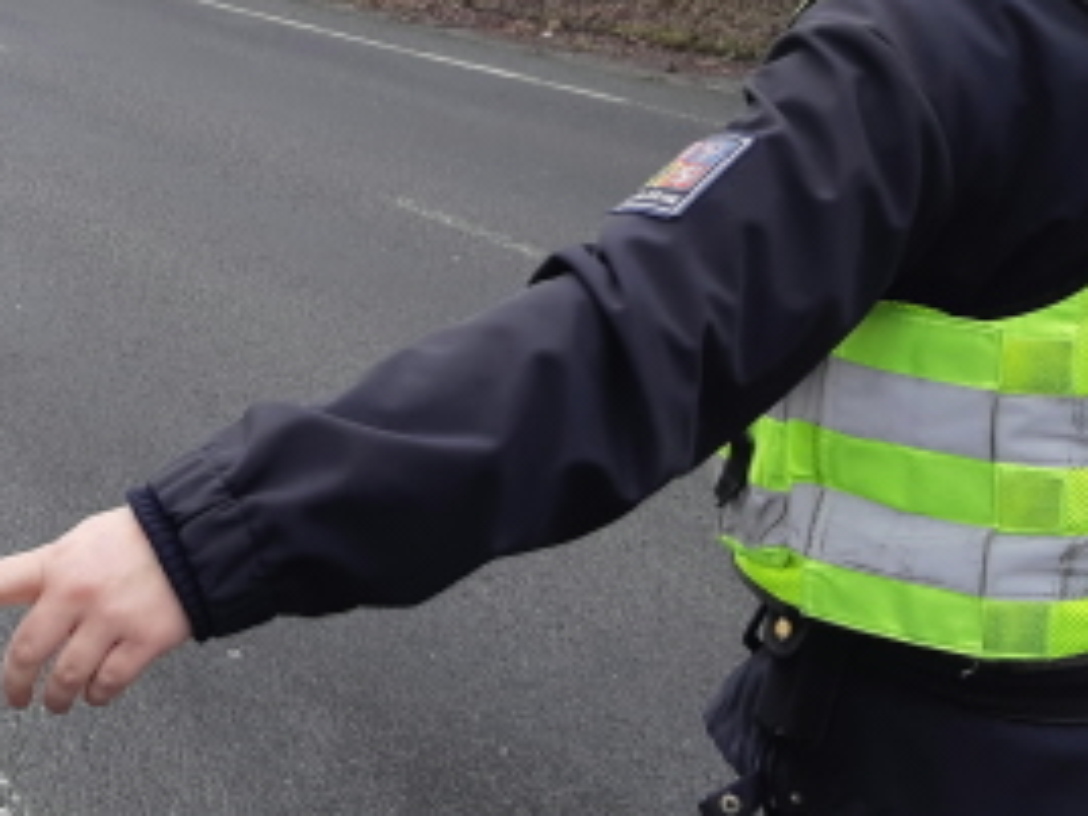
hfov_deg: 30.1
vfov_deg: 23.4
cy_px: 187
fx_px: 1949
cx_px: 150
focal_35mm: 62
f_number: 1.7
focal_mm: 3.93
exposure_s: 1/314
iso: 40
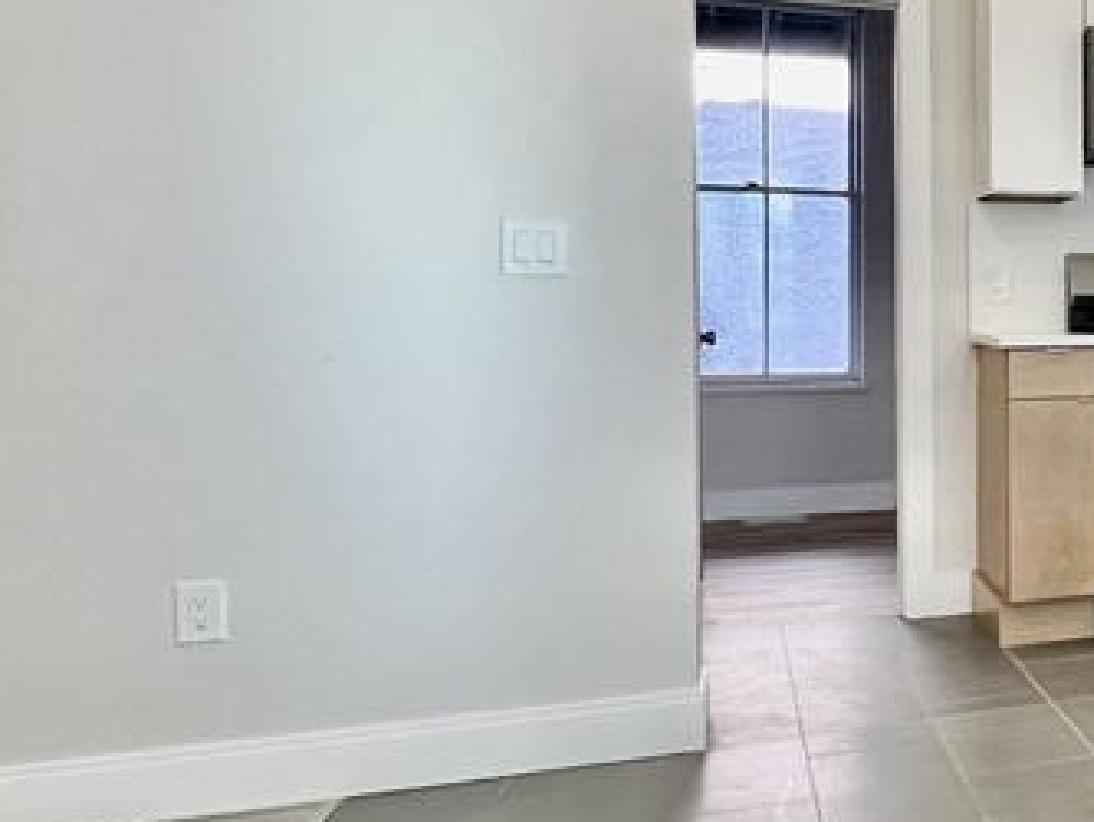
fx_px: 1265
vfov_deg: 35.9
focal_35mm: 40
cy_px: 335
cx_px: 1393
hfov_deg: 34.5
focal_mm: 1.57
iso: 200
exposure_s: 1/120
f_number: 1.8
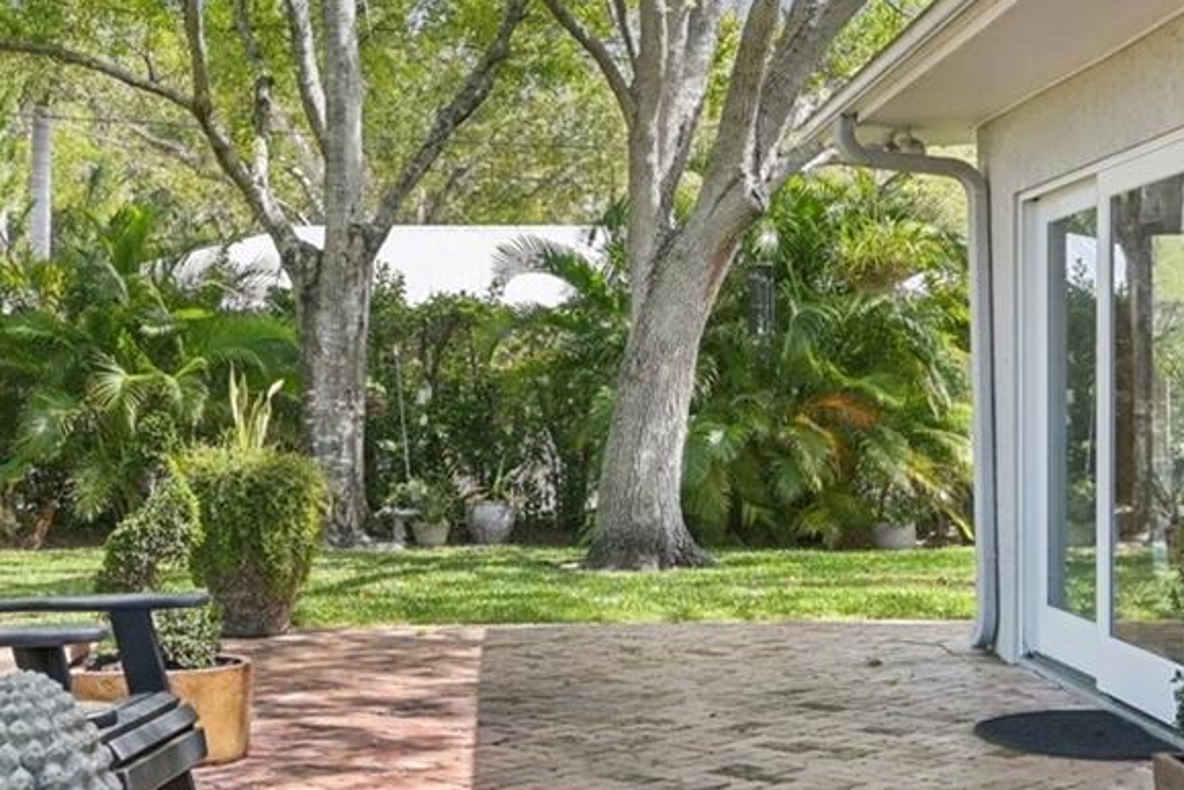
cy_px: 393
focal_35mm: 58
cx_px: 458
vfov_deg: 23.4
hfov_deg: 34.3
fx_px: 1907
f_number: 8
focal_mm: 21
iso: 400
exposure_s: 1/400
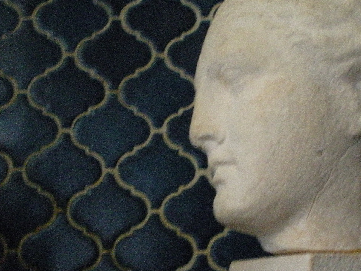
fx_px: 668
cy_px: 172
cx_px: 244
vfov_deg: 22.9
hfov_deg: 30.0
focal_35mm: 64
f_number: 3.1
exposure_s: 1/8
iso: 668
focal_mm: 6.3
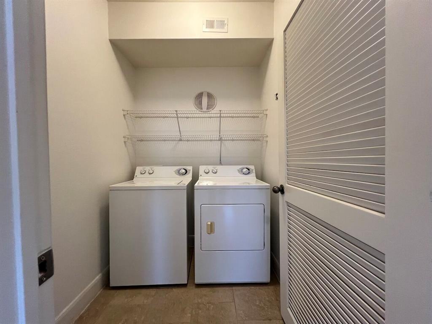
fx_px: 162
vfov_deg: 89.9
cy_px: 162
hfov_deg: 106.2
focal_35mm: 13
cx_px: 216
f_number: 1.8
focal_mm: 1.57
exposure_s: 1/120
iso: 200
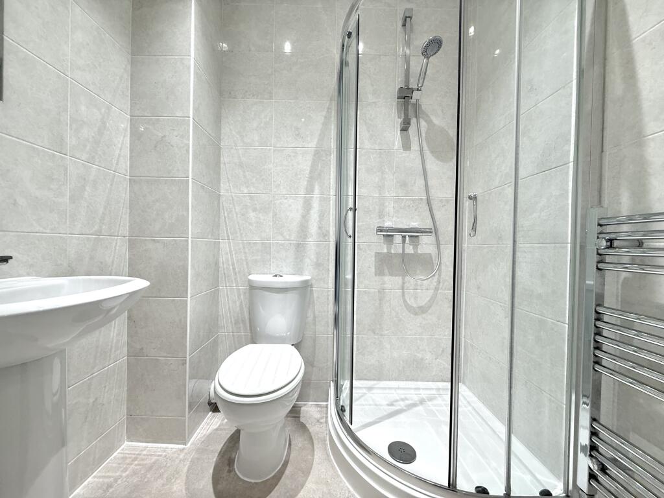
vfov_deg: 85.7
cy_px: 249
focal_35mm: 14
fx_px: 269
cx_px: 332
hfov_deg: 102.1
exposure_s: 1/50
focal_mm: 2.22
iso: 200
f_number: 2.2
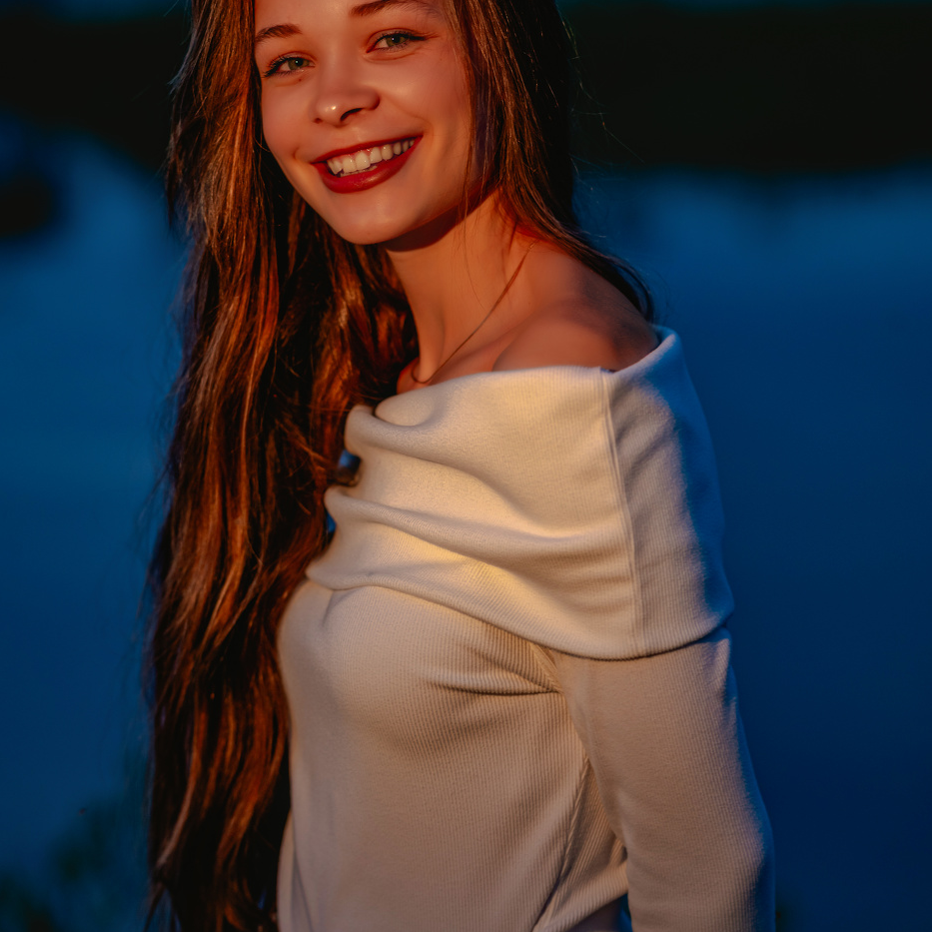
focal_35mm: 134
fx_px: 4082
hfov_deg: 13.0
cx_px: 466
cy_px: 419
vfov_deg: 13.0
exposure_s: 1/160
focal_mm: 105
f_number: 2.8
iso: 200
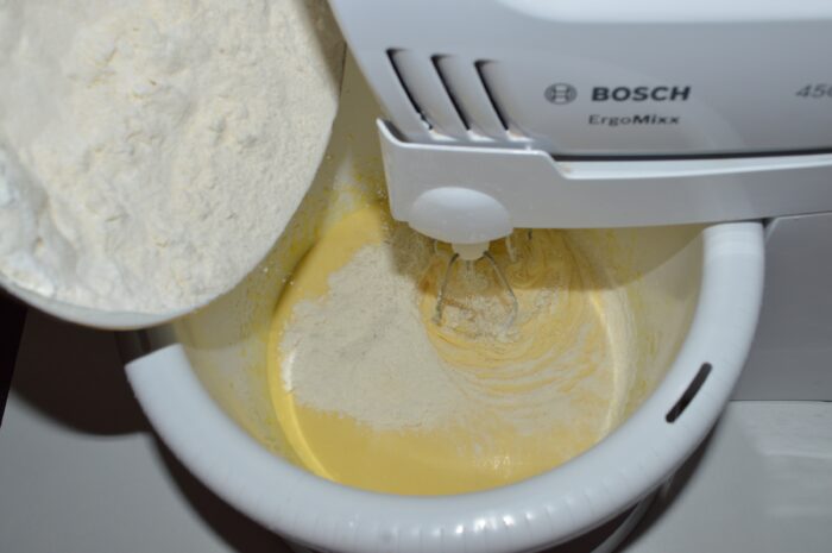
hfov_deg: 53.2
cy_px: 276
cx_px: 416
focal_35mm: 36
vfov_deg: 36.8
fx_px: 831
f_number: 8
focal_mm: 24
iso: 100
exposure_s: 1/60
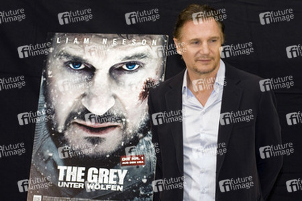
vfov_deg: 17.1
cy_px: 100
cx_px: 151
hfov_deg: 25.4
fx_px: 671
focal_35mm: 80
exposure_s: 1/200
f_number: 5
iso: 1600
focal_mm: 80
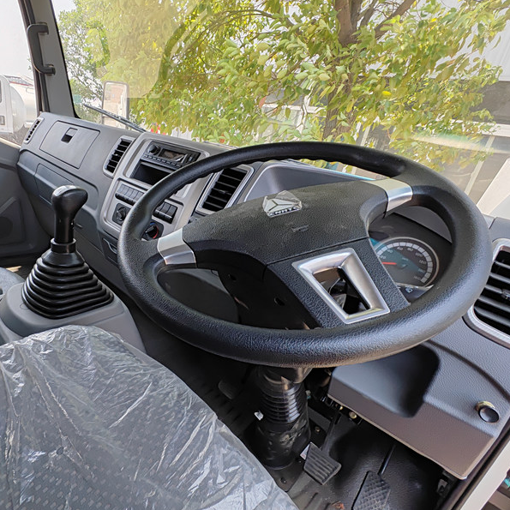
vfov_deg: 77.7
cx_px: 184
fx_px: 317
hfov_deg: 76.0
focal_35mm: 19
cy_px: 255
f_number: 2
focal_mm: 1.82
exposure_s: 1/130
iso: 50
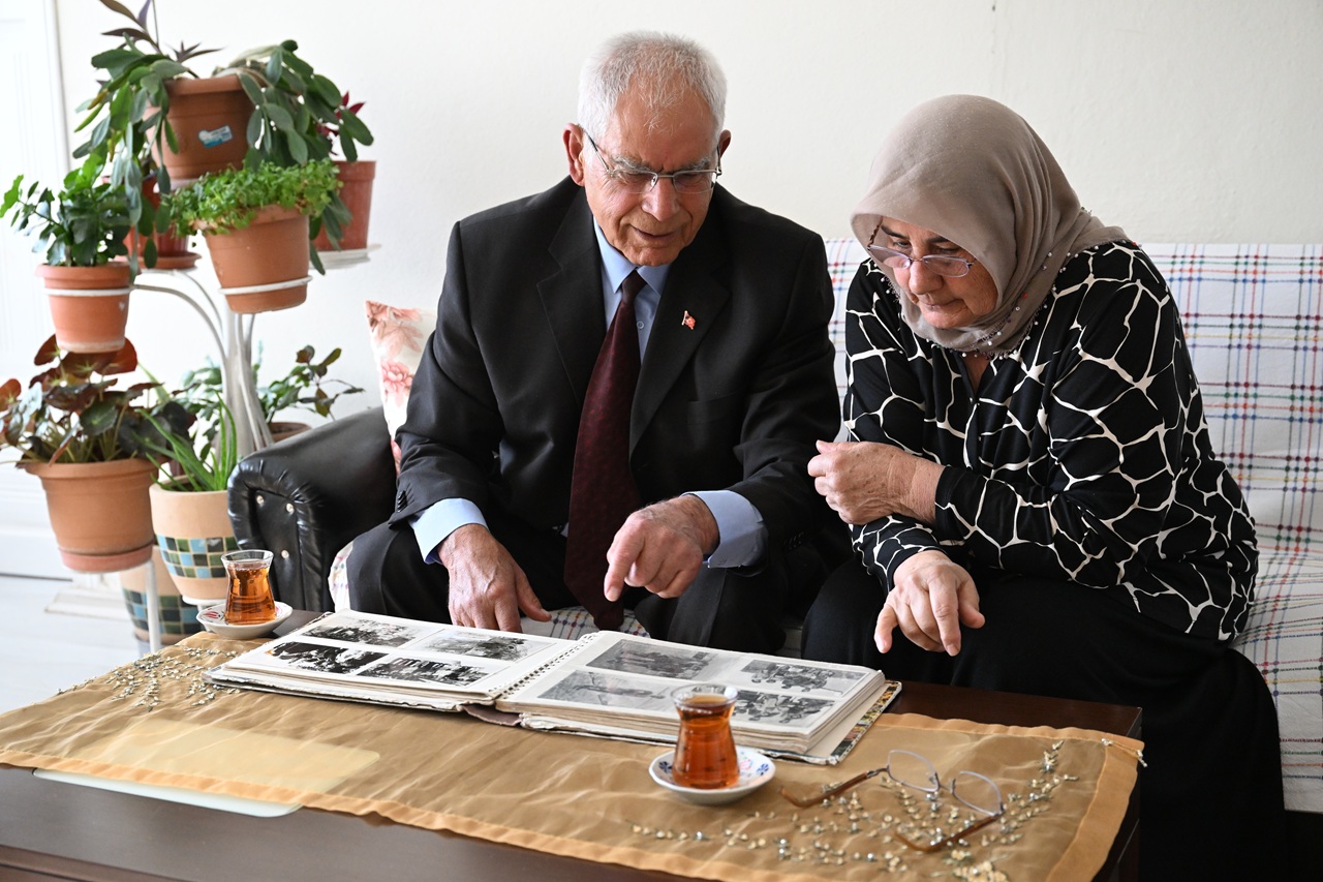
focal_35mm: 48
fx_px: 1764
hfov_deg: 41.1
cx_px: 662
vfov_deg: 28.1
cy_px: 441
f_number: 4.5
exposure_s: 1/500
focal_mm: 48
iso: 4000
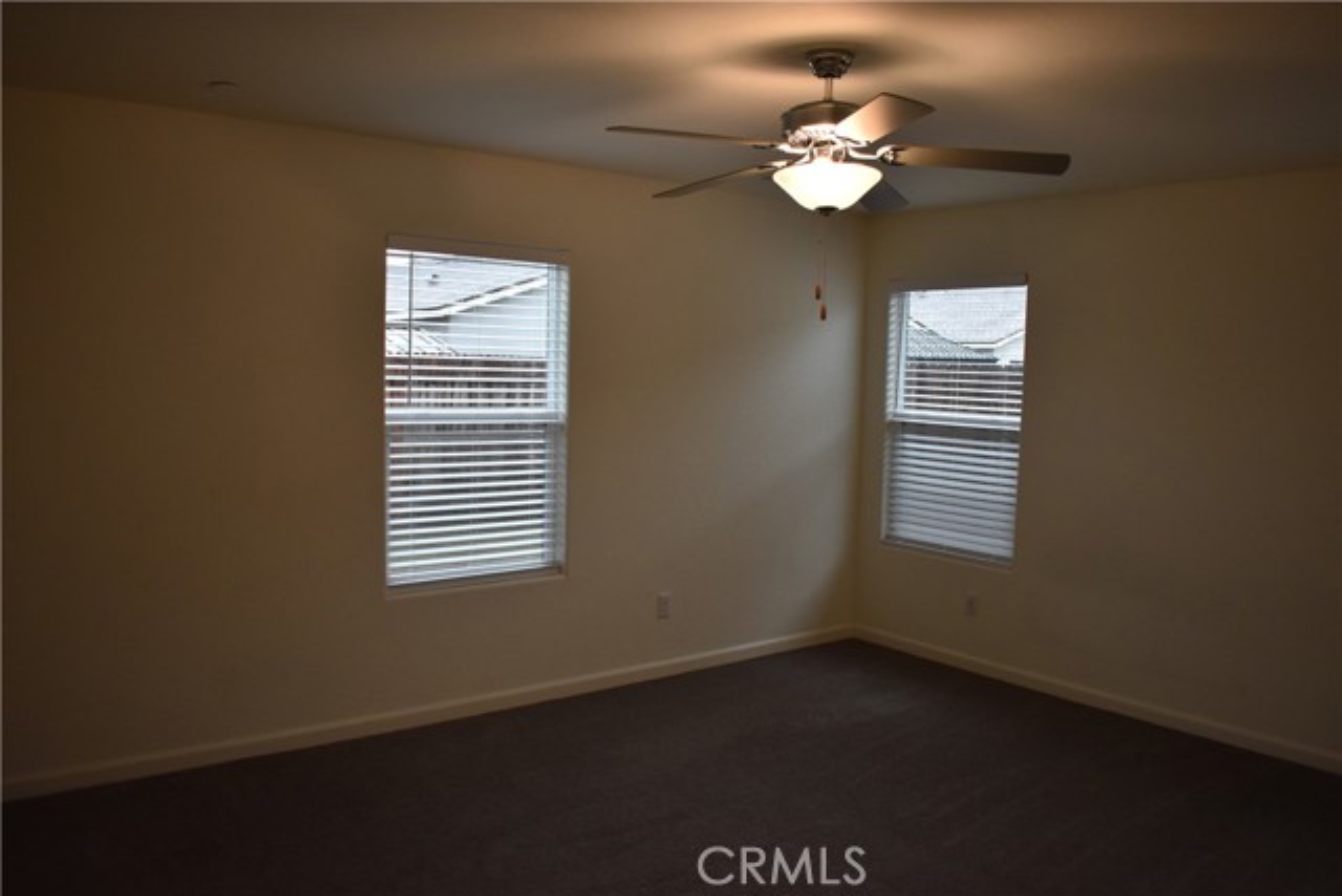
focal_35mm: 27
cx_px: 671
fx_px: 1007
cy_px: 448
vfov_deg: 48.0
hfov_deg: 67.4
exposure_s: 1/250
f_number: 3.5
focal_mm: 18
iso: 720
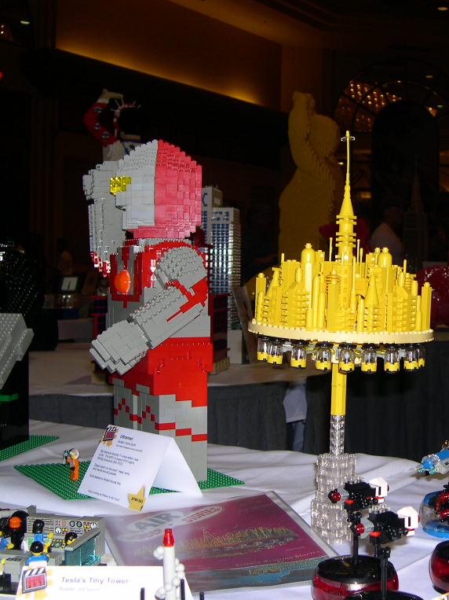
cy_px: 300
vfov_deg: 37.5
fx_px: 882
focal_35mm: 51
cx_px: 364
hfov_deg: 27.9
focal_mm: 8
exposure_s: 1/60
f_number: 2.8
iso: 100
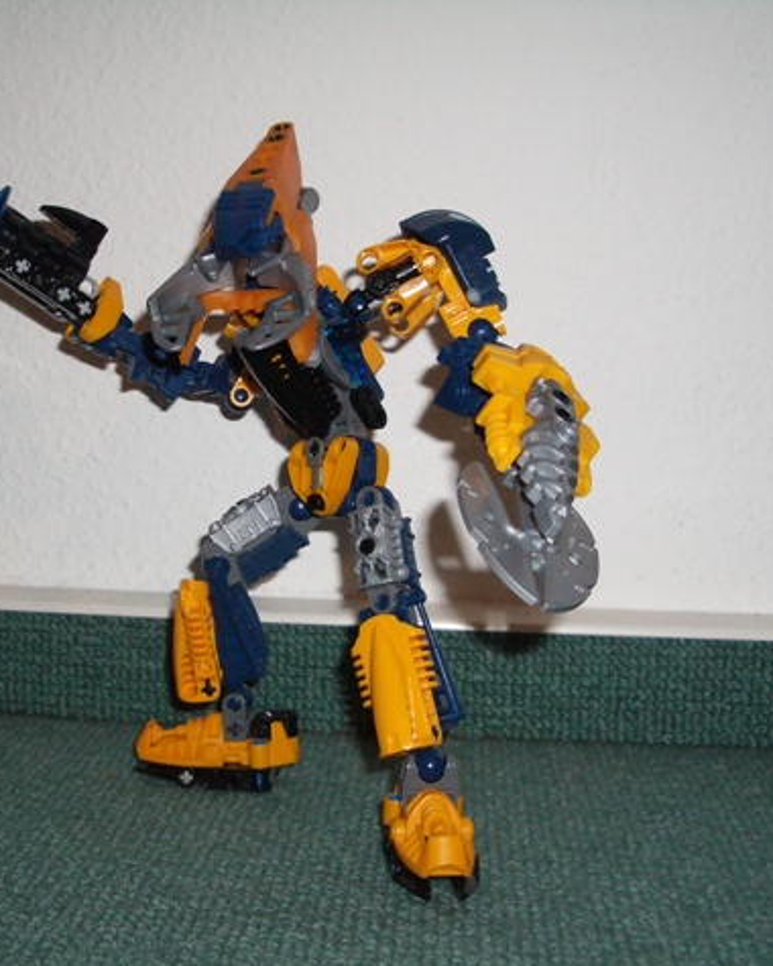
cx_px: 279
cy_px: 486
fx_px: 1315
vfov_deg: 40.3
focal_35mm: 46
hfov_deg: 32.6
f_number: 2.6
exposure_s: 1/60
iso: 200
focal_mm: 5.8
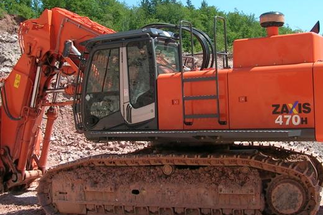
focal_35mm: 56
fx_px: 503
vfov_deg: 24.2
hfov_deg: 35.6
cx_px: 159
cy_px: 101
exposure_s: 1/280
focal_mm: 5.4
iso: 50
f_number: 4.8
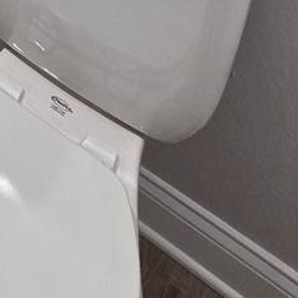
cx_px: -150
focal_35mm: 59
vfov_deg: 16.8
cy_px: -360
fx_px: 575
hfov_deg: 23.3
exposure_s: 1/120
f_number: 2.2
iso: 250
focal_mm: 2.2
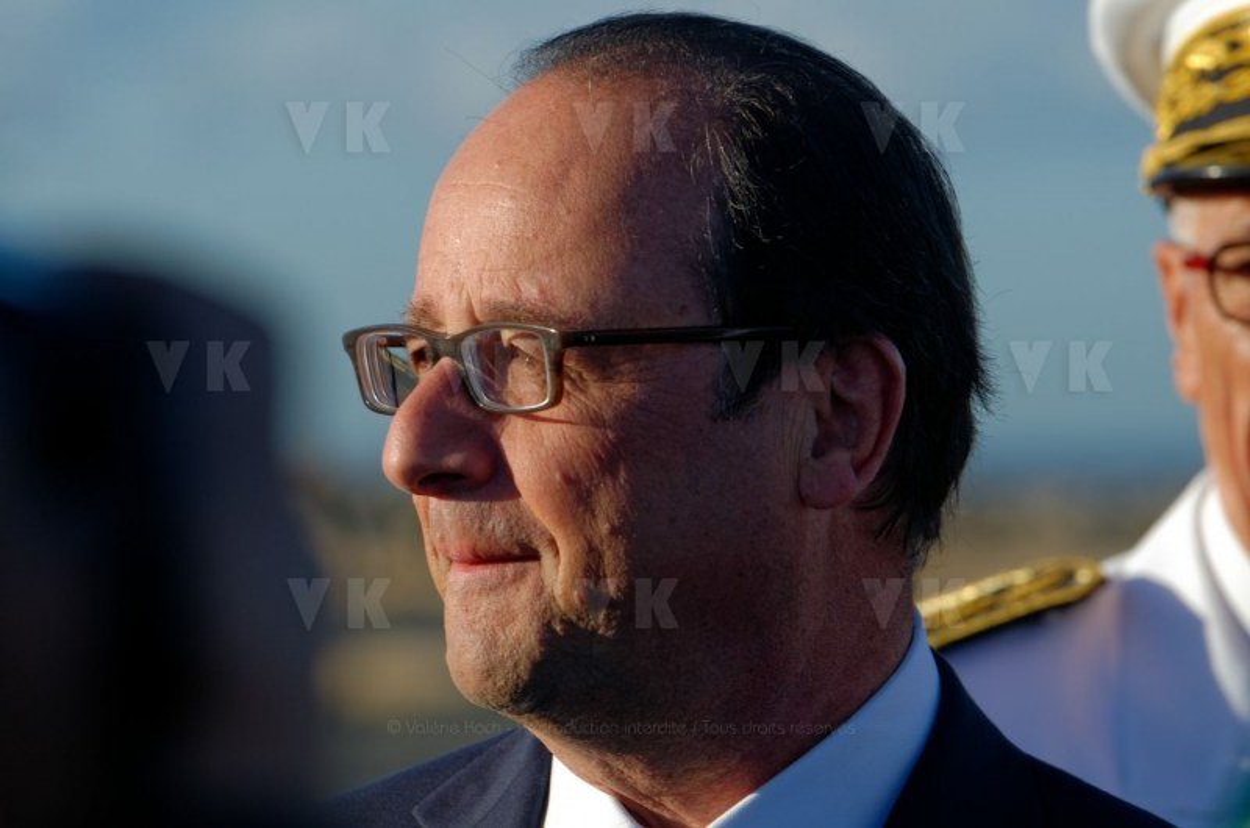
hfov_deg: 6.9
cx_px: 625
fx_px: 10396
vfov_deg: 4.6
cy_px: 414
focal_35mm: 300
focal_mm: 200
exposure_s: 1/500
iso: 125
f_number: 6.3
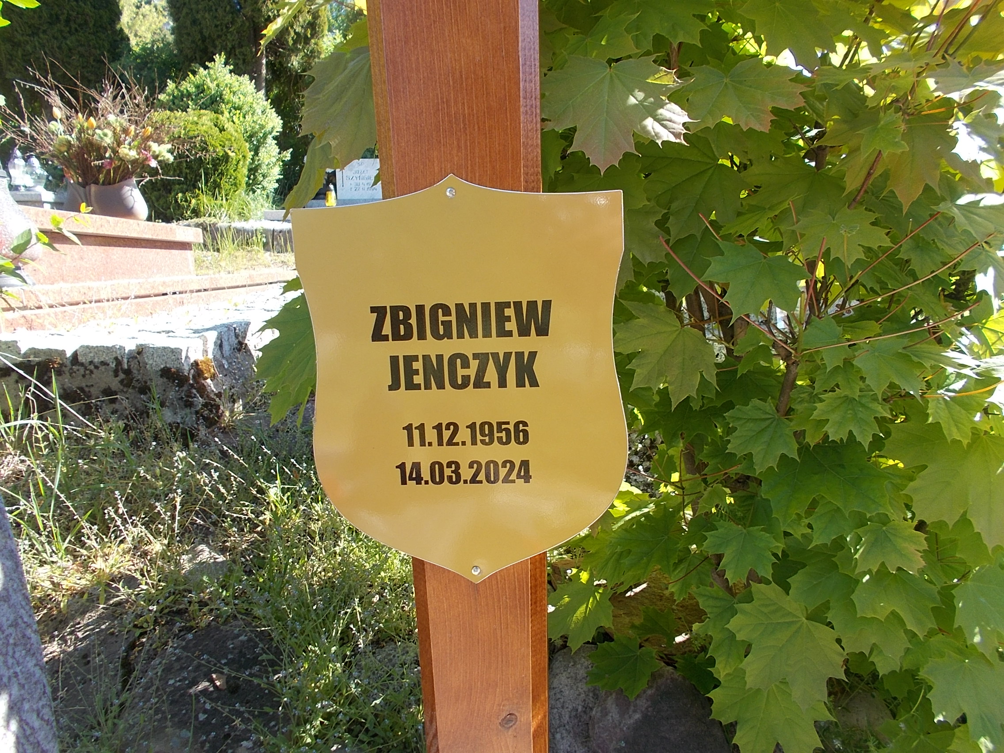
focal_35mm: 26
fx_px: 754
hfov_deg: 67.3
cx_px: 502
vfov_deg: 53.1
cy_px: 376
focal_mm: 4.6
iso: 80
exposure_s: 1/160
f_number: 3.2
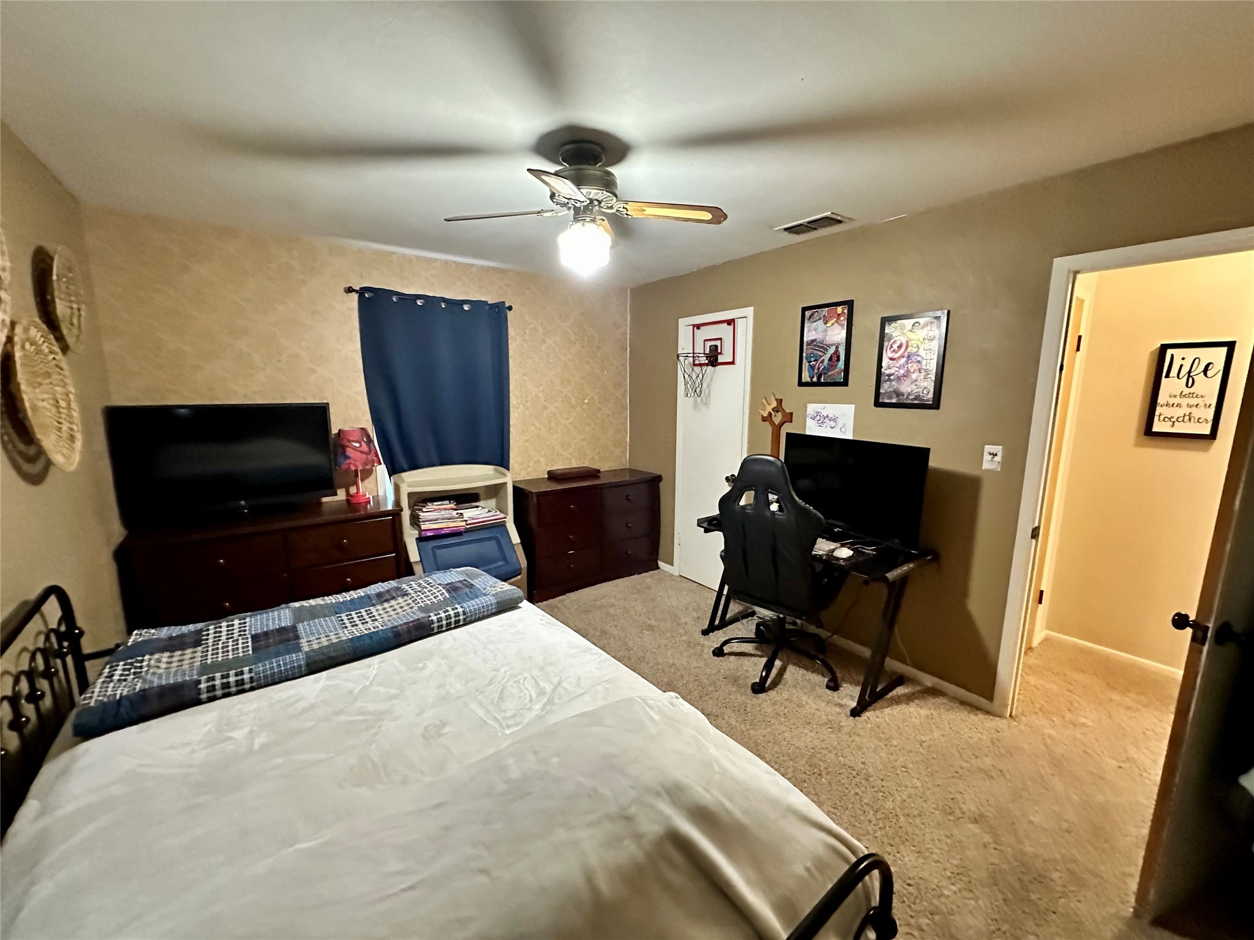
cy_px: 470
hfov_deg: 102.1
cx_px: 627
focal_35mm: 14
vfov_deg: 85.7
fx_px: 507
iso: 1250
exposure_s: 1/49
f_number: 2.2
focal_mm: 2.22
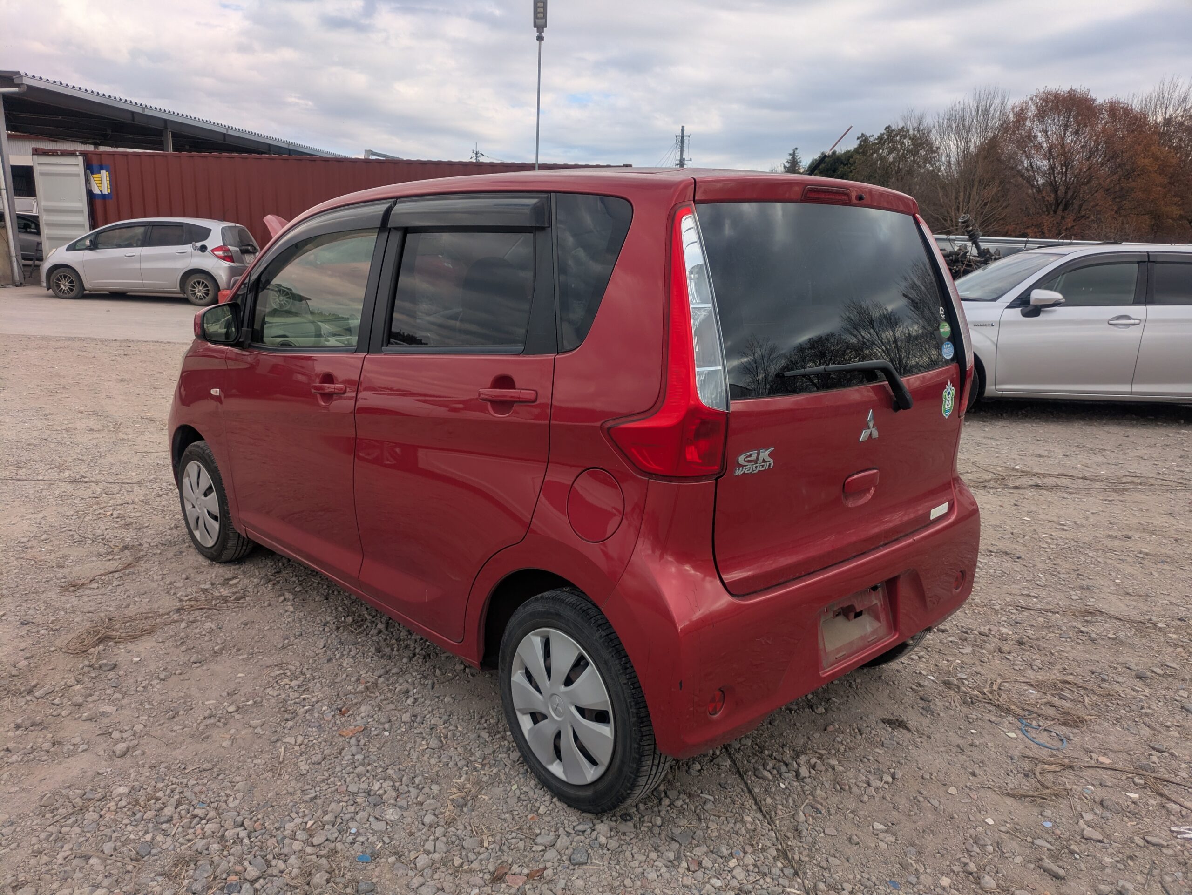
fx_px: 861
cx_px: 596
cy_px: 448
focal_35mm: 25
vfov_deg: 54.9
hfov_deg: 69.4
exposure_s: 1/1225
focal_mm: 5.43
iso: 46
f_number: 1.89
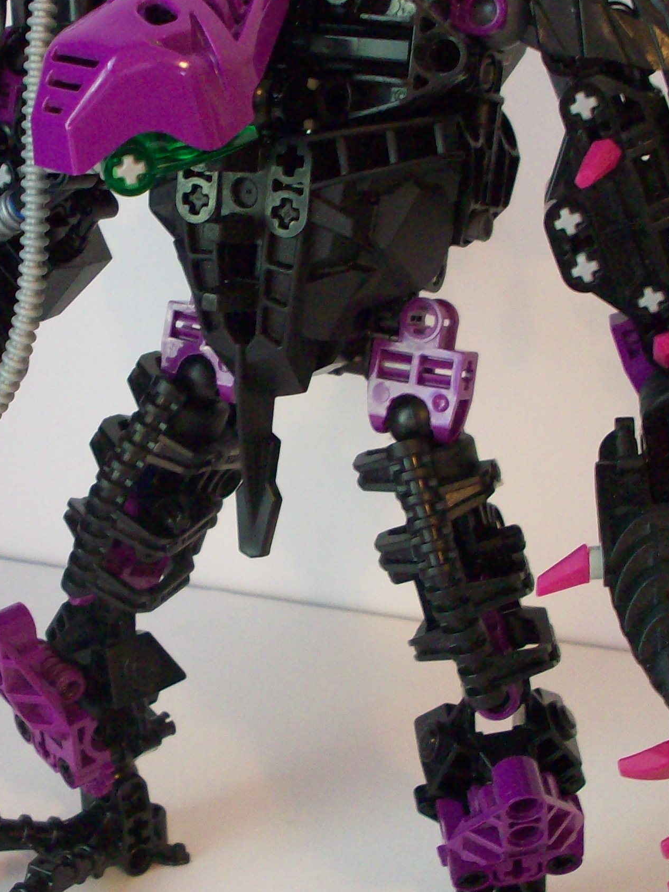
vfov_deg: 28.9
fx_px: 1726
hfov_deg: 21.8
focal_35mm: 67
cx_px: 204
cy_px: 394
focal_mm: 6.2
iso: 162
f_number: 2.8
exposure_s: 1/8
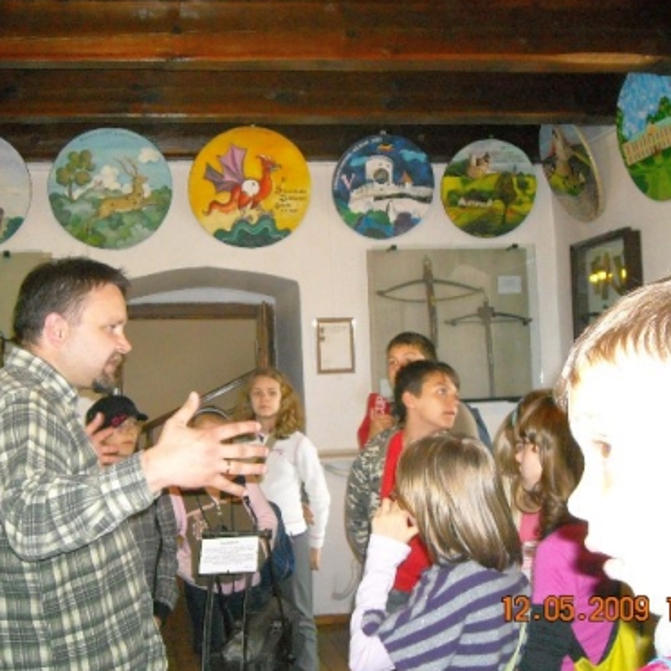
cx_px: 301
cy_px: 326
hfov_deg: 38.3
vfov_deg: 38.3
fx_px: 965
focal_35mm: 44
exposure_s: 1/60
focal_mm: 5.7
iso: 518
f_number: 2.8
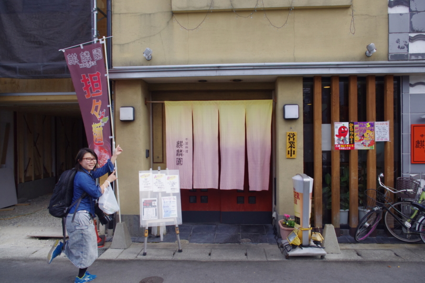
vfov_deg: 47.8
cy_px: 142
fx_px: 318
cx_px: 212
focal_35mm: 27
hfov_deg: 67.4
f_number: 8
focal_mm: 18
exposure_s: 1/350
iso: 400
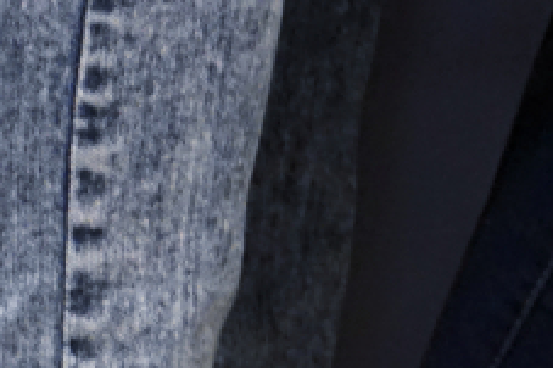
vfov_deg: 4.3
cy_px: 561
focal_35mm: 318
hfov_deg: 6.5
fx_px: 4885
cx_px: 456
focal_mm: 47
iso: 3200
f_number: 5.6
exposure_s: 1/20
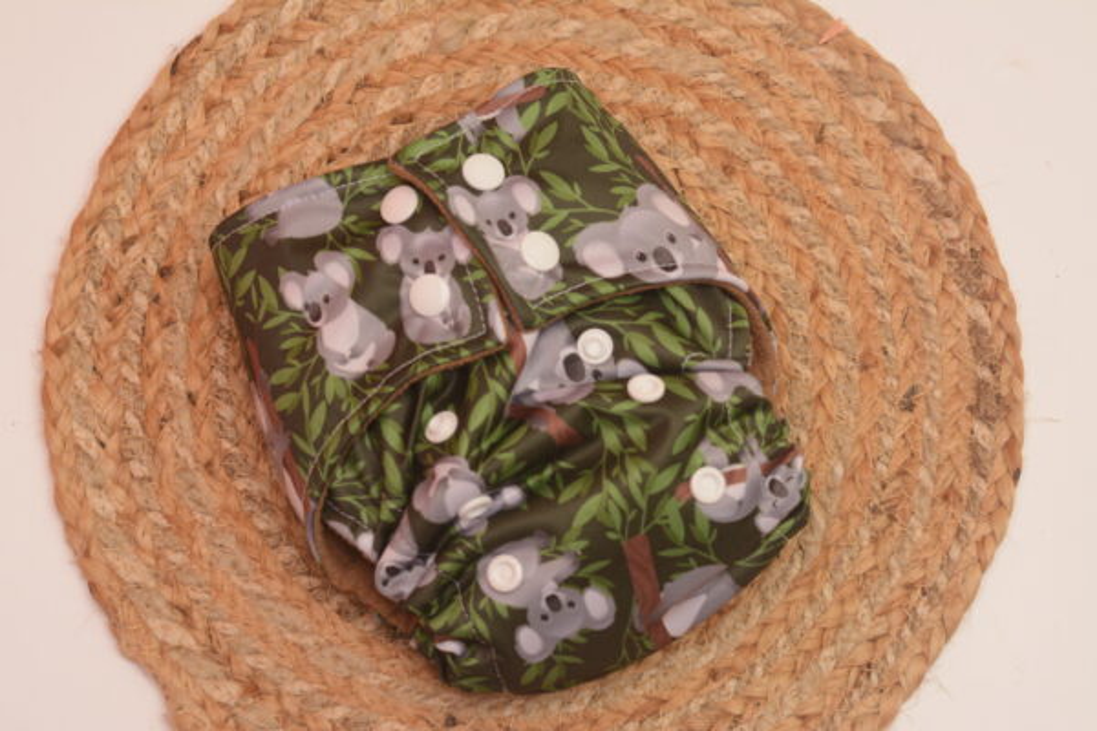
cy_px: 366
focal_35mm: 75
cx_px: 548
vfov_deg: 18.2
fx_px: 2285
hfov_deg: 27.0
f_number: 7.1
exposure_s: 1/50
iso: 100
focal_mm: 50
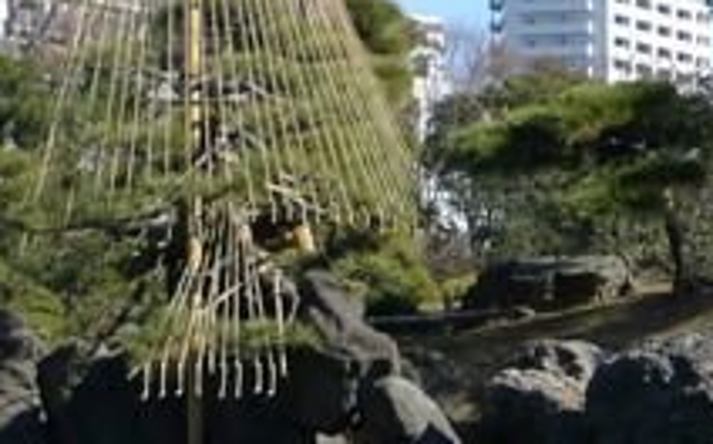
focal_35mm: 164
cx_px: 1207
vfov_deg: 7.9
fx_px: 3183
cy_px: 605
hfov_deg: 11.9
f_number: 4
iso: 80
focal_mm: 6.8
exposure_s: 1/400
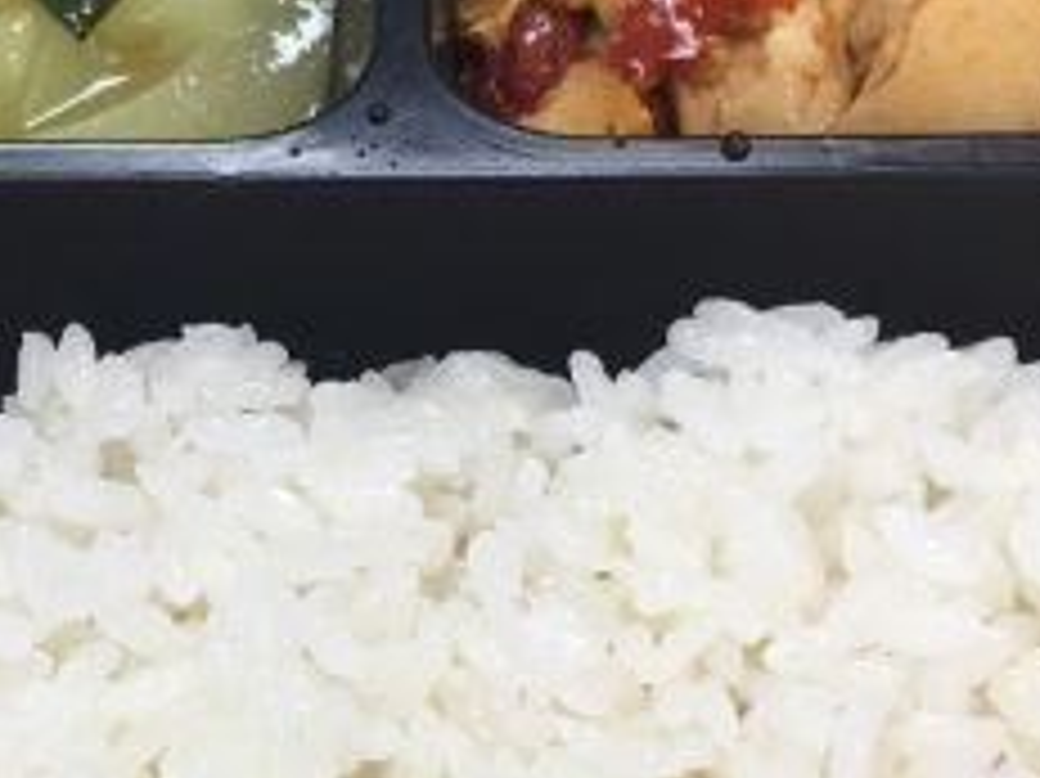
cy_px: 668
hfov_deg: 21.8
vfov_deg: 16.6
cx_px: 126
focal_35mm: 88
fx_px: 2642
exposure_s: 1/17
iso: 40
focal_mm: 4.15
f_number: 2.2
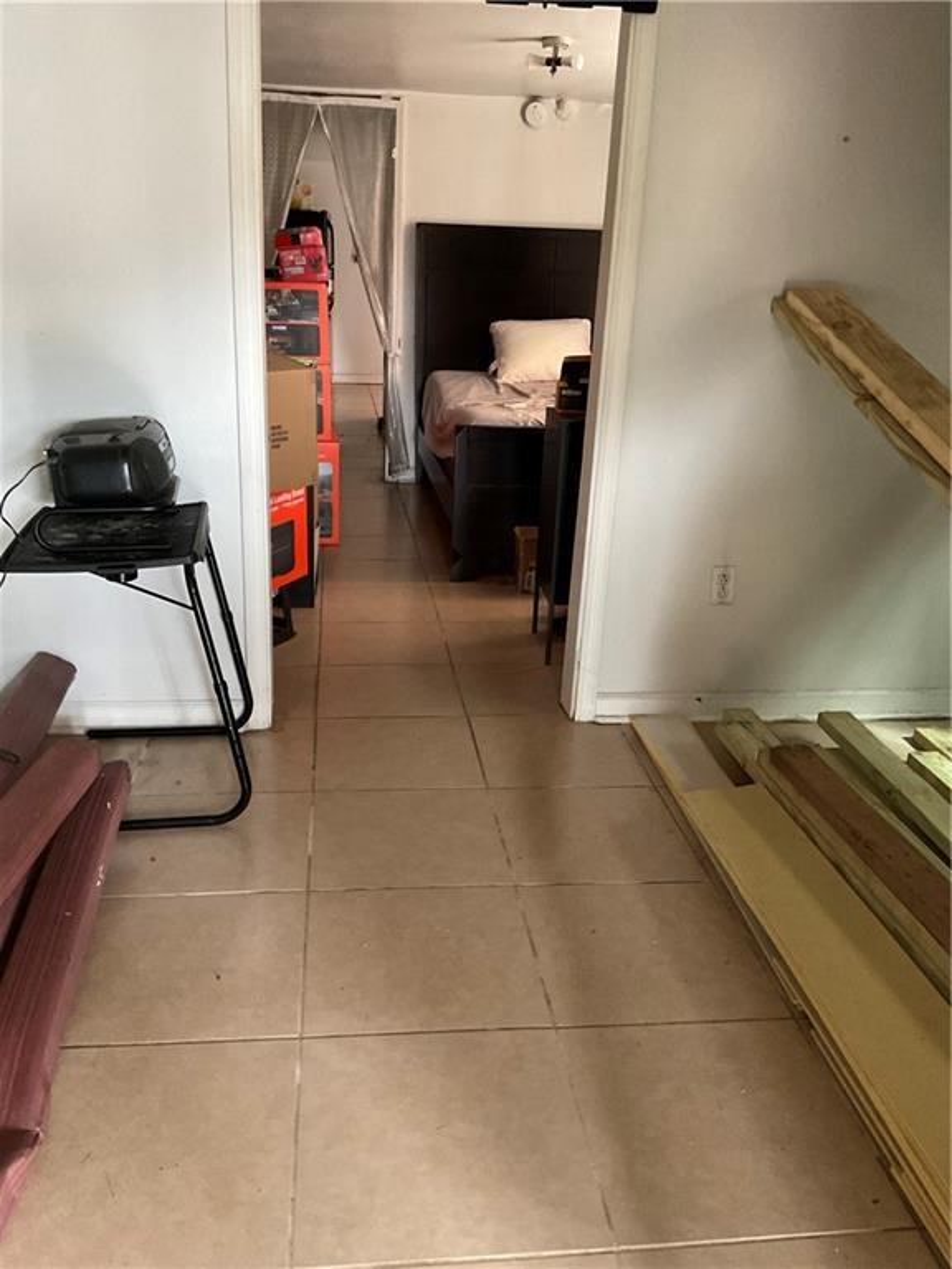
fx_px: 1063
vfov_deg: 61.7
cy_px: 634
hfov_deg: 48.2
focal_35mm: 29
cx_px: 476
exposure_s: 1/40
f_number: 1.8
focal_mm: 3
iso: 250
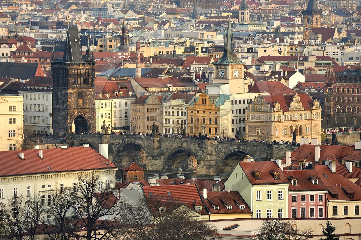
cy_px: 120
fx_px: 2005
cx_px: 180
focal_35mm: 200
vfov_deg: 6.9
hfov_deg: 10.3
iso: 200
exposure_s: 1/200
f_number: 5.6
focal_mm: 200
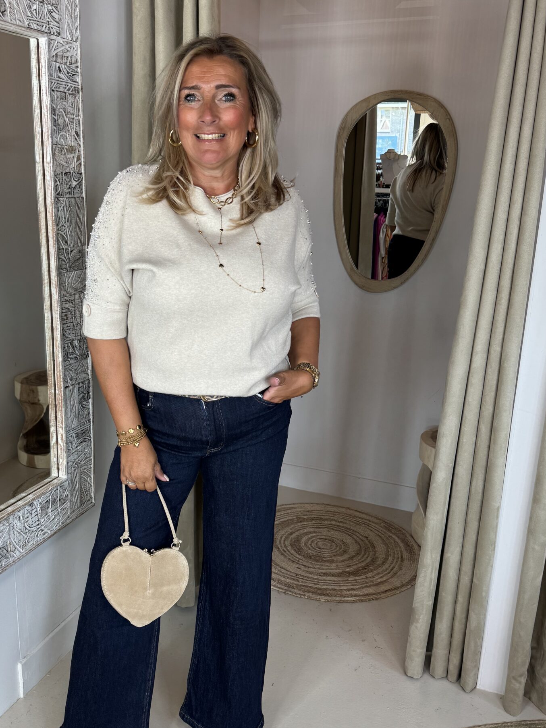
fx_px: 715
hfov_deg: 41.5
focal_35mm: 34
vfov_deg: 53.9
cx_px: 207
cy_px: 385
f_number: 1.78
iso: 64
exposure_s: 1/100
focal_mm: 6.76
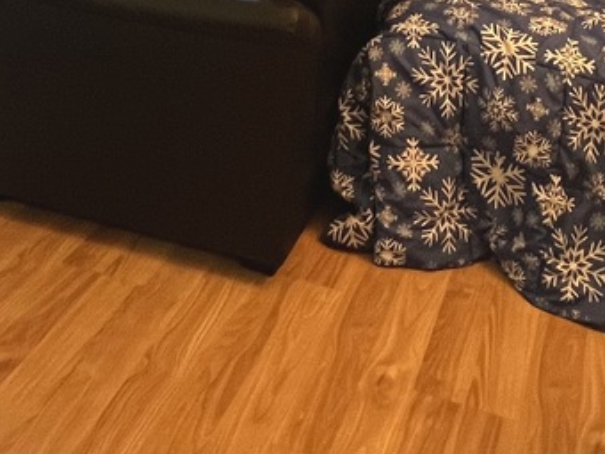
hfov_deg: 34.9
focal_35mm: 55
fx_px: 961
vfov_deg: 20.9
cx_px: 295
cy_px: -290
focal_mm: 1.57
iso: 200
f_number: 1.8
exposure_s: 1/60
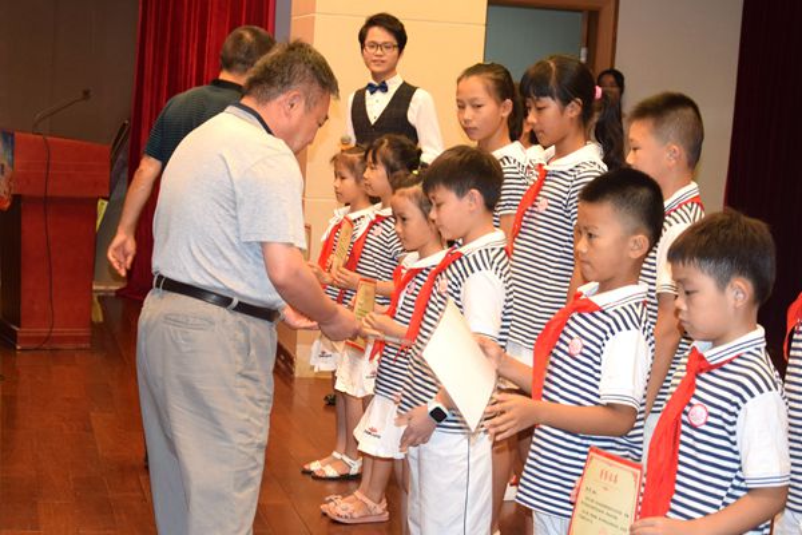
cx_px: 401
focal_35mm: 57
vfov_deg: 23.8
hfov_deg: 35.1
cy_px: 268
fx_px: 1270
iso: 1000
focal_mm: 38
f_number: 4.5
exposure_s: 1/60
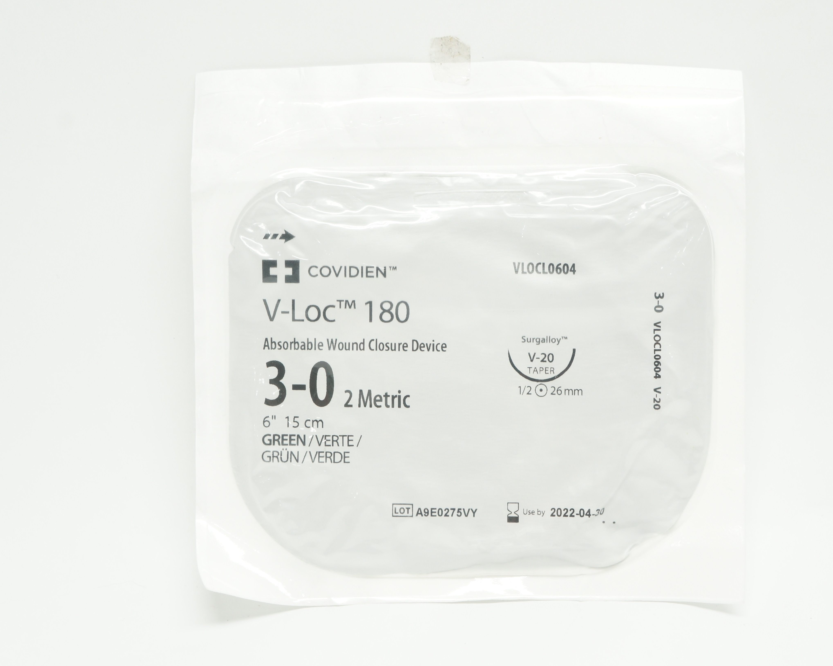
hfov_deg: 30.9
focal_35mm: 61
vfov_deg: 25.0
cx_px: 466
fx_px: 1504
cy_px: 333
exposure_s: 1/20
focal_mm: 36
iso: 400
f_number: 9
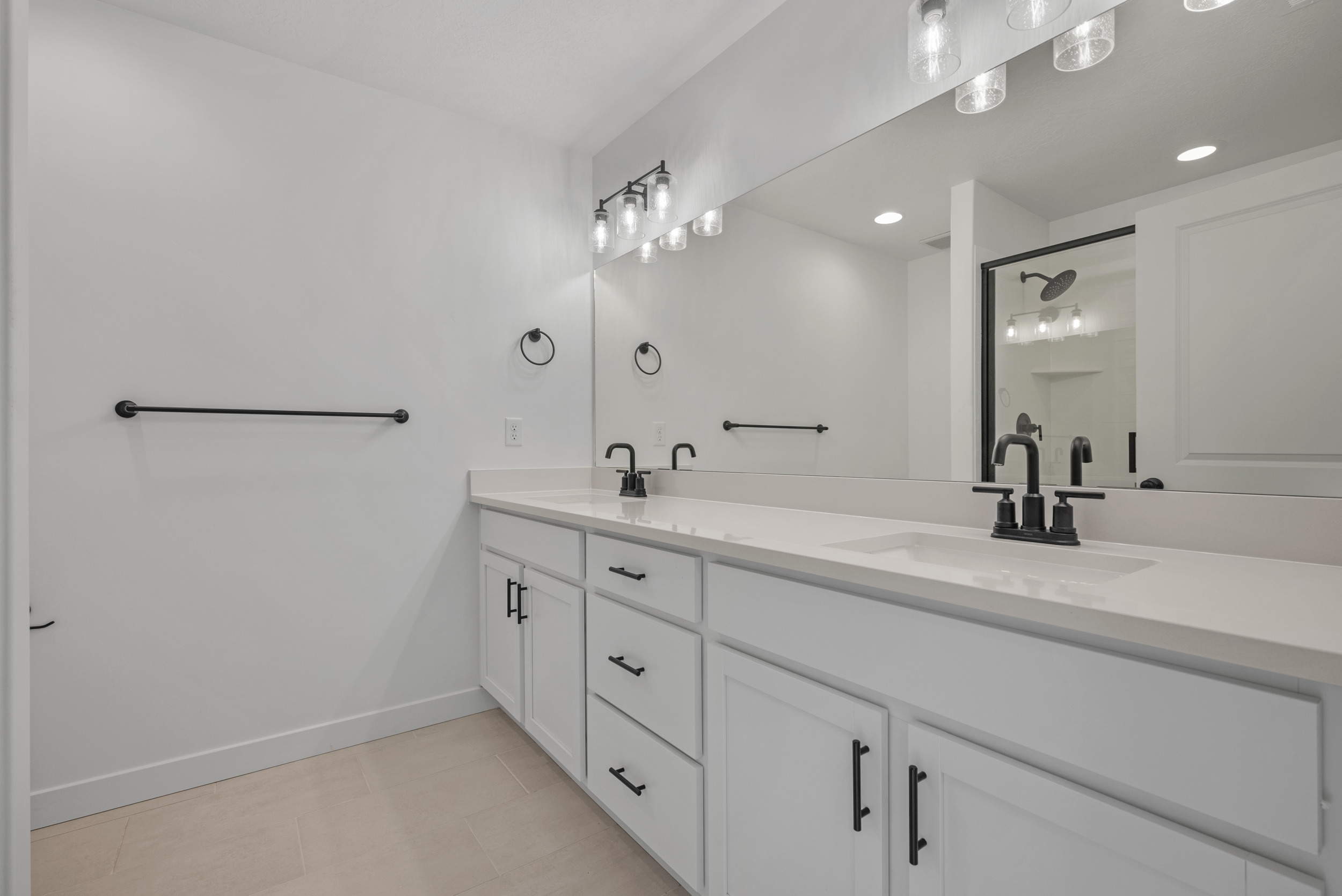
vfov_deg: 73.8
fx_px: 597
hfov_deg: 96.7
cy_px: 448
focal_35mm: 16
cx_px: 671
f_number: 8
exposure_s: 1/20
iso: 500
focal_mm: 16
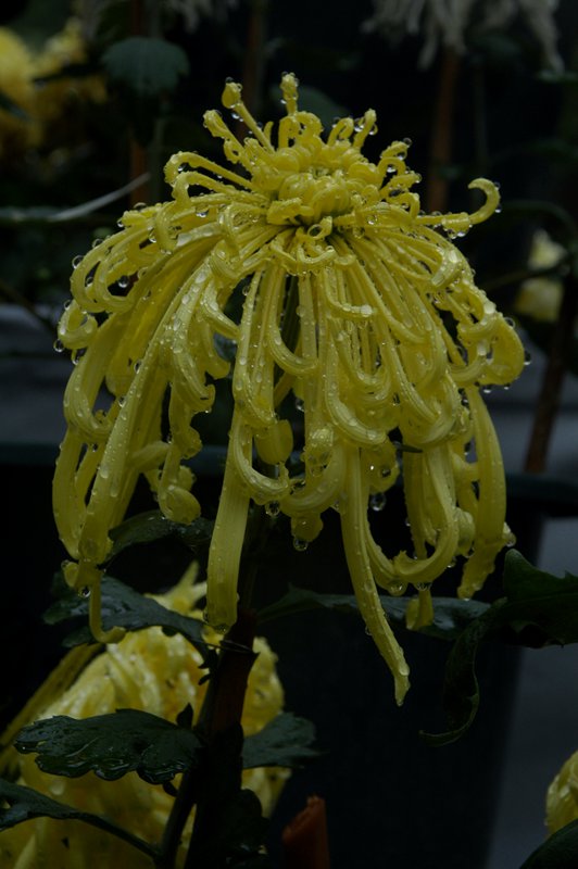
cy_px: 434
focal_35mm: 102
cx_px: 289
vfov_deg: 20.0
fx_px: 2461
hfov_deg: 13.4
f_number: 11
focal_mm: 68
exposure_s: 1/60
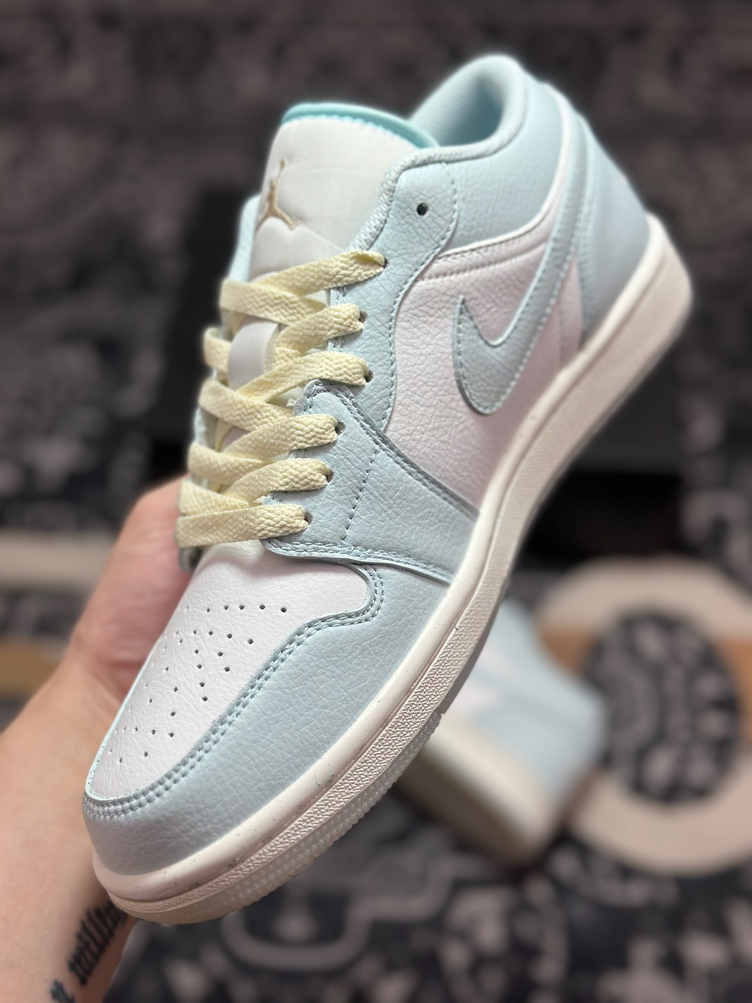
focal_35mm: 48
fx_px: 1390
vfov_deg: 39.7
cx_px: 376
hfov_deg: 30.3
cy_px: 502
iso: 80
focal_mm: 6.86
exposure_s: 1/1433
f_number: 1.78
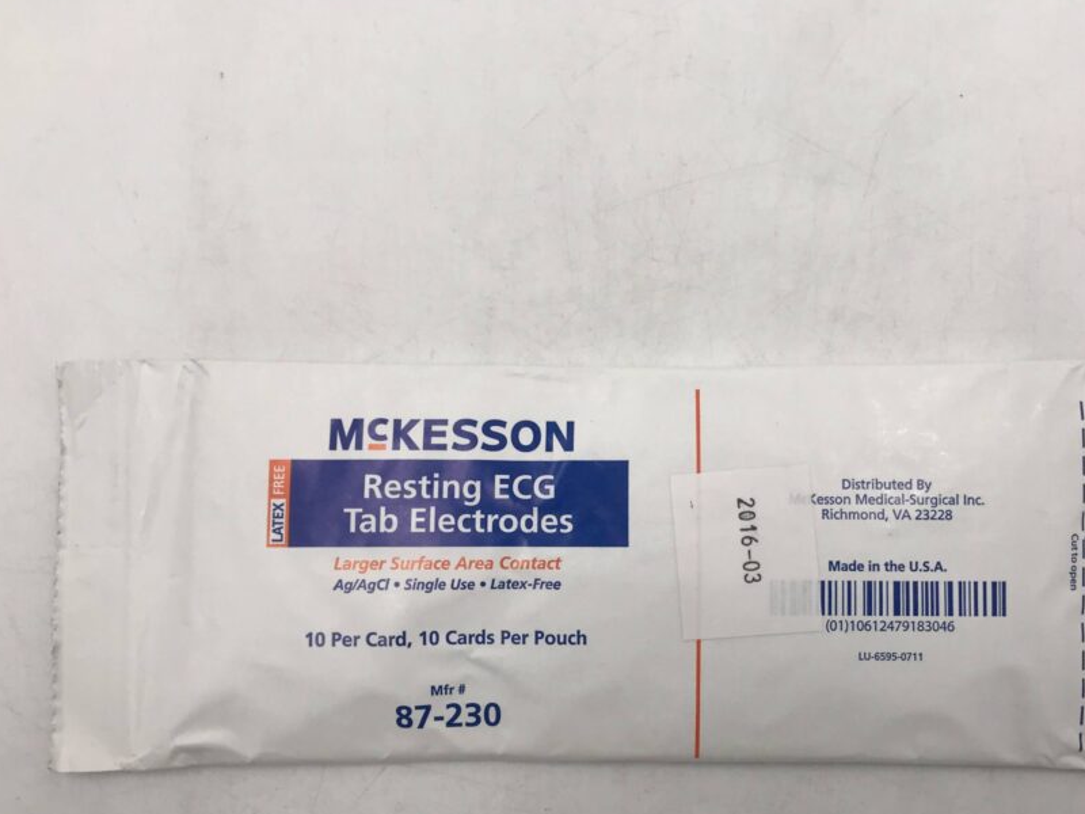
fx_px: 1097
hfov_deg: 52.3
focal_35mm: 35
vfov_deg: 40.5
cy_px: 497
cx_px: 639
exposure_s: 1/120
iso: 32
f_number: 1.8
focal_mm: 3.99
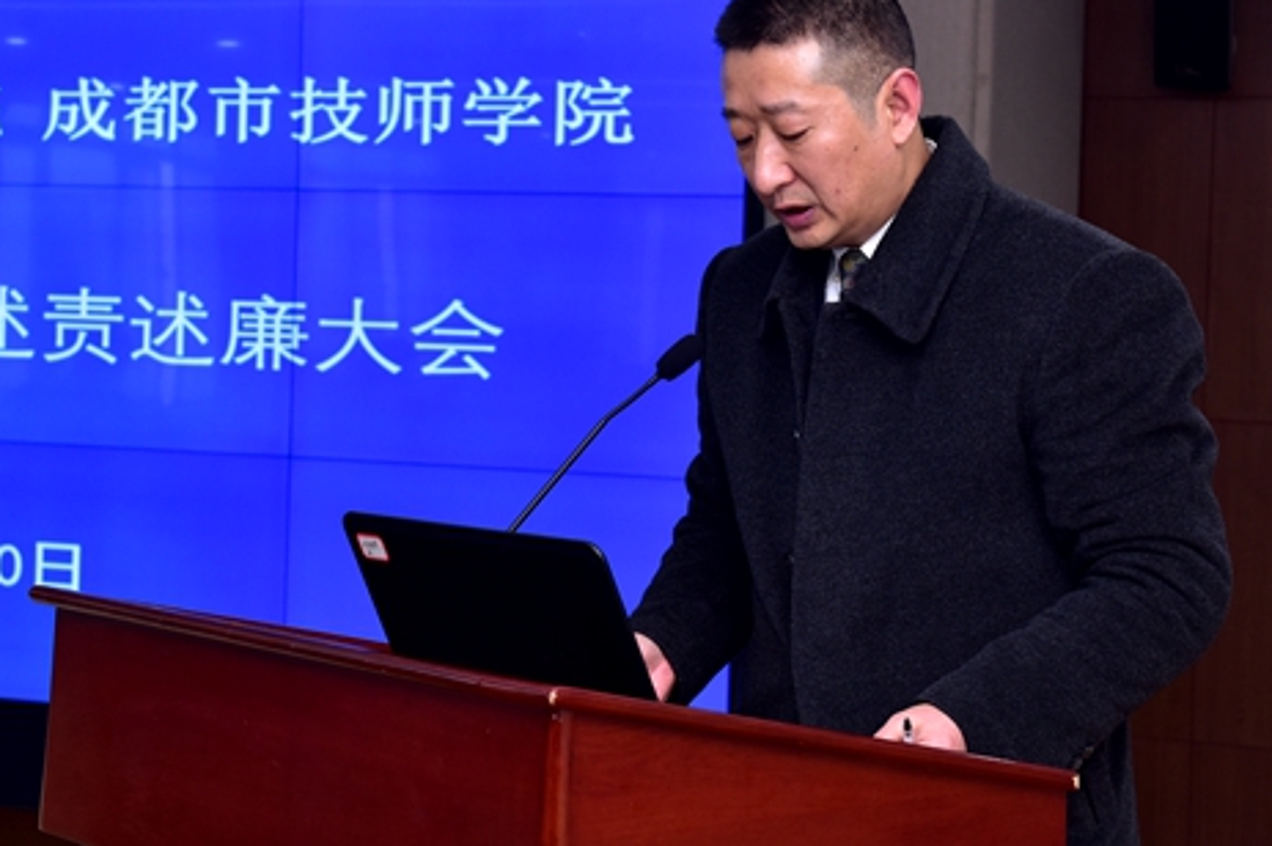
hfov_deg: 24.5
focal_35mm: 83
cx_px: 593
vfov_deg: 16.4
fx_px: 2930
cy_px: 375
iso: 360
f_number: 6.3
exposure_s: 1/60
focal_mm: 48
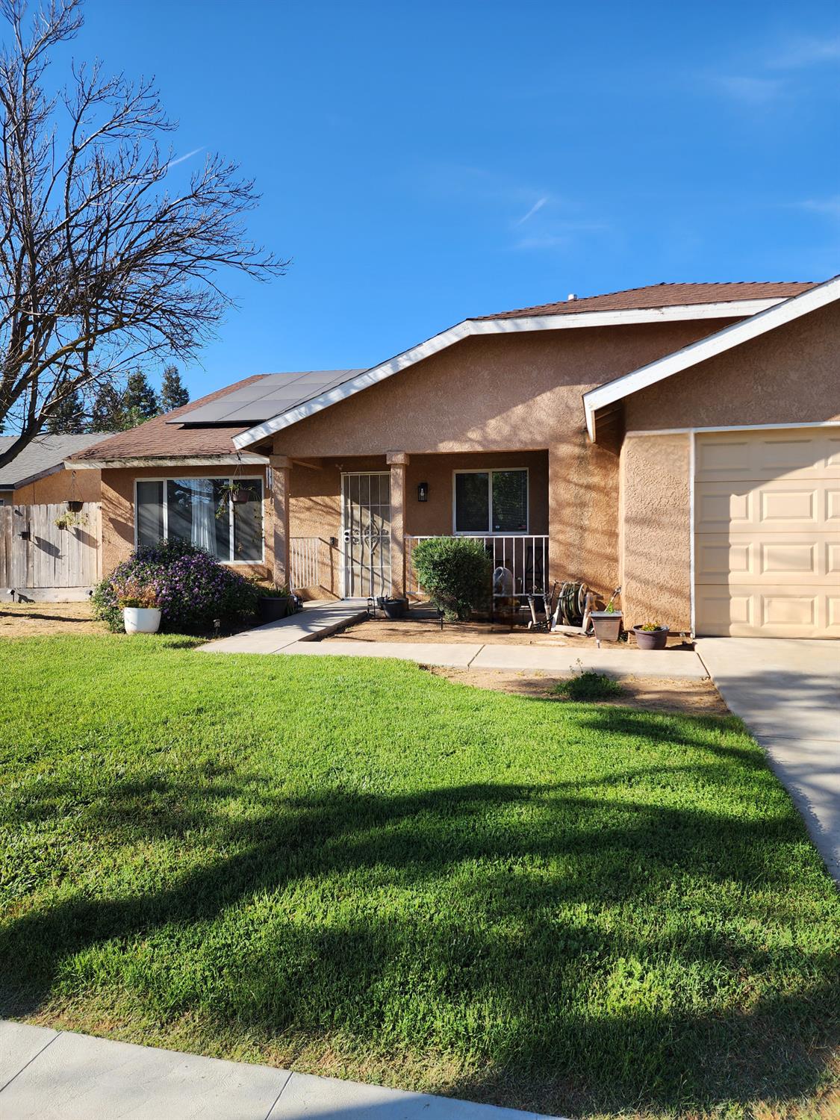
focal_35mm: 23
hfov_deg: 58.9
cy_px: 560
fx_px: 744
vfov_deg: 73.9
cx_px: 420
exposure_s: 1/667
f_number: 1.8
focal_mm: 6.4
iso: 12
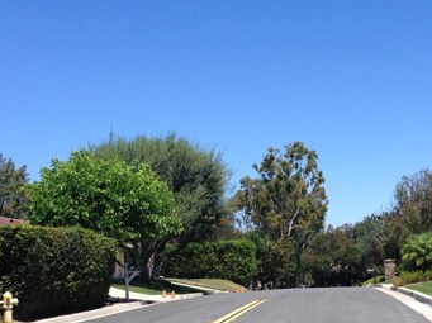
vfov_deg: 23.4
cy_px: 232
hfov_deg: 31.0
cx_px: 281
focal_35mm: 62
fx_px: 773
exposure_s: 1/1506
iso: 50
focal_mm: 4.12
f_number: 2.4
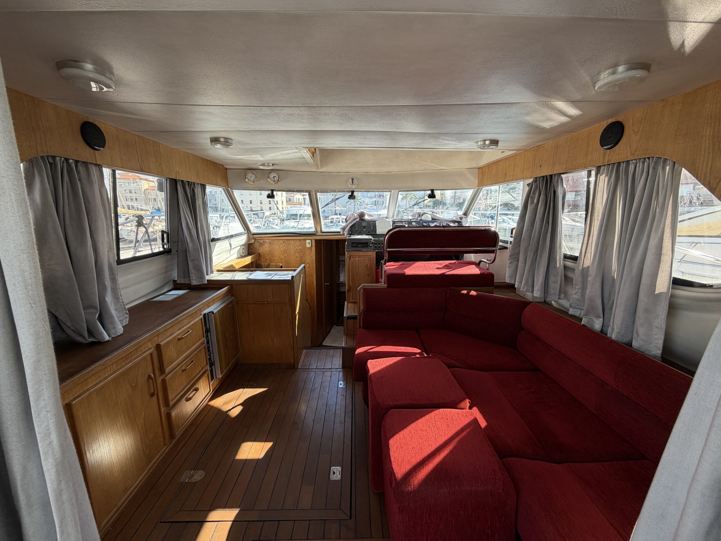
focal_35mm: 14
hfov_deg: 102.1
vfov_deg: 85.7
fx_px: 292
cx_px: 360
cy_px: 270
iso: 40
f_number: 2.2
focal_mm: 2.22
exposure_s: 1/233
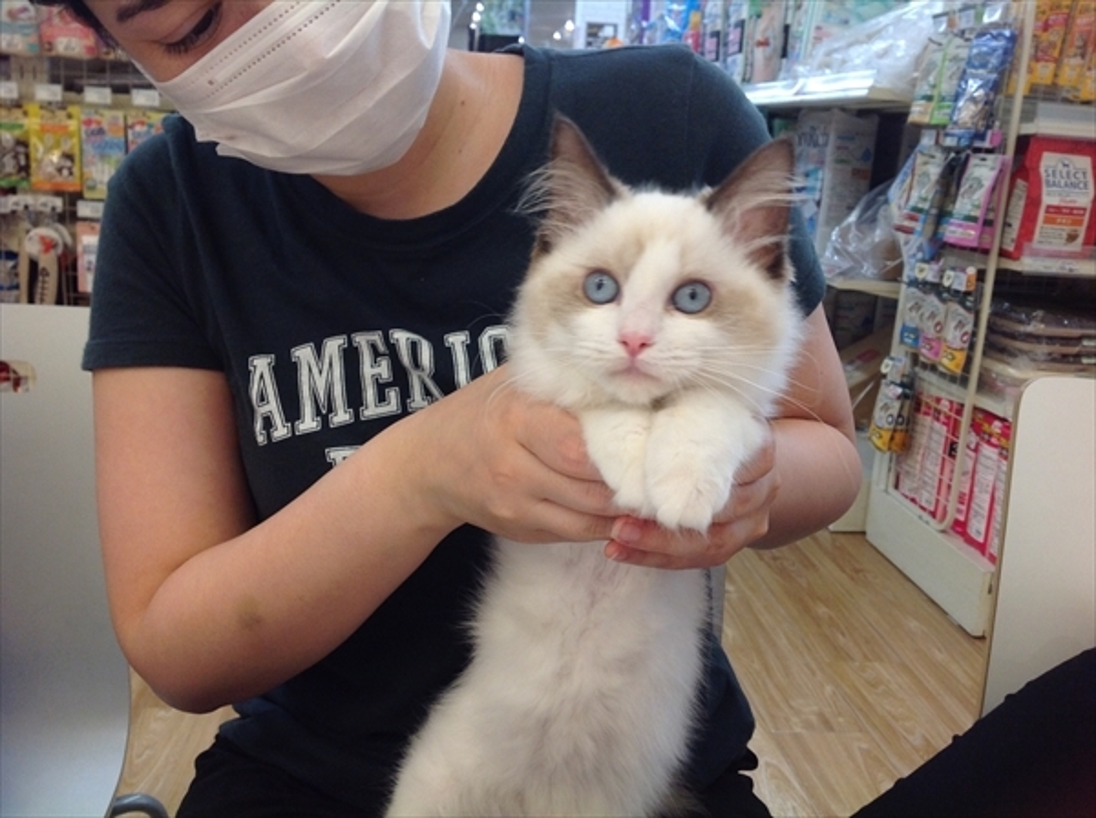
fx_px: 1106
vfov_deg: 40.6
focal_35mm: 35
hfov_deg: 52.7
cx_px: 548
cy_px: 409
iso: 64
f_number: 2.4
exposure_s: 1/60
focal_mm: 4.28
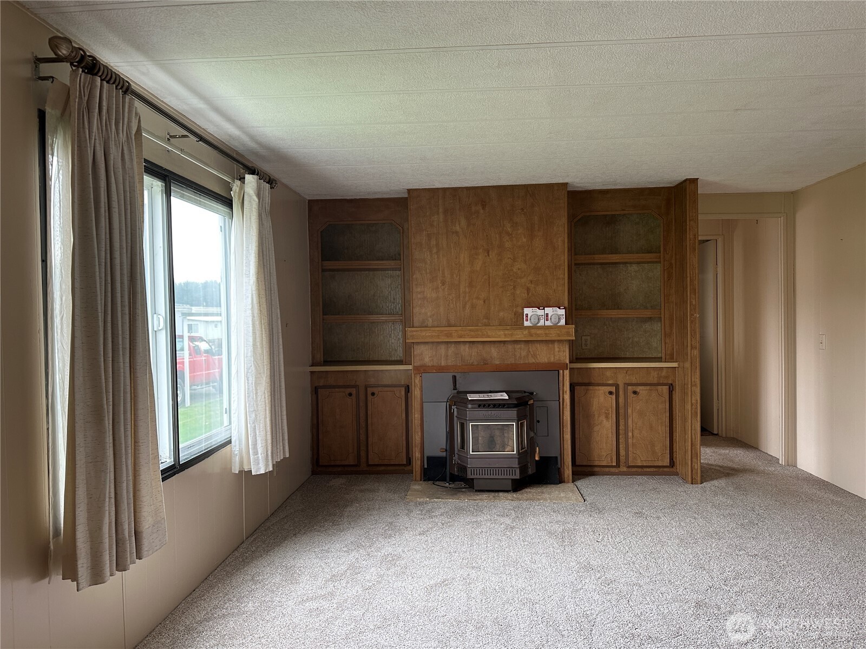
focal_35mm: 24
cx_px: 433
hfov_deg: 71.6
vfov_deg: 56.8
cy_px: 324
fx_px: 600
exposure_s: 1/60
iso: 125
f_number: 1.78
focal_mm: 6.86
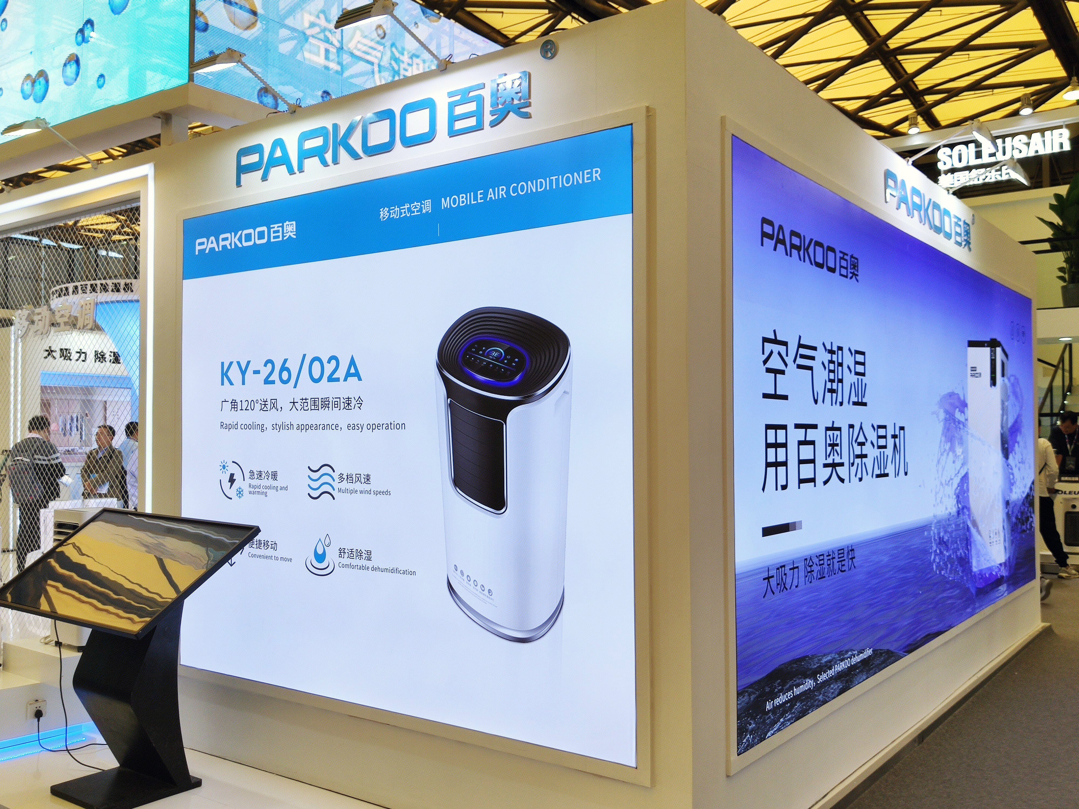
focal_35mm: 31
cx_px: 540
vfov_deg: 45.4
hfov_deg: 58.4
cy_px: 404
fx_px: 966
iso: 112
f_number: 1.75
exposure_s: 1/244
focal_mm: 4.75
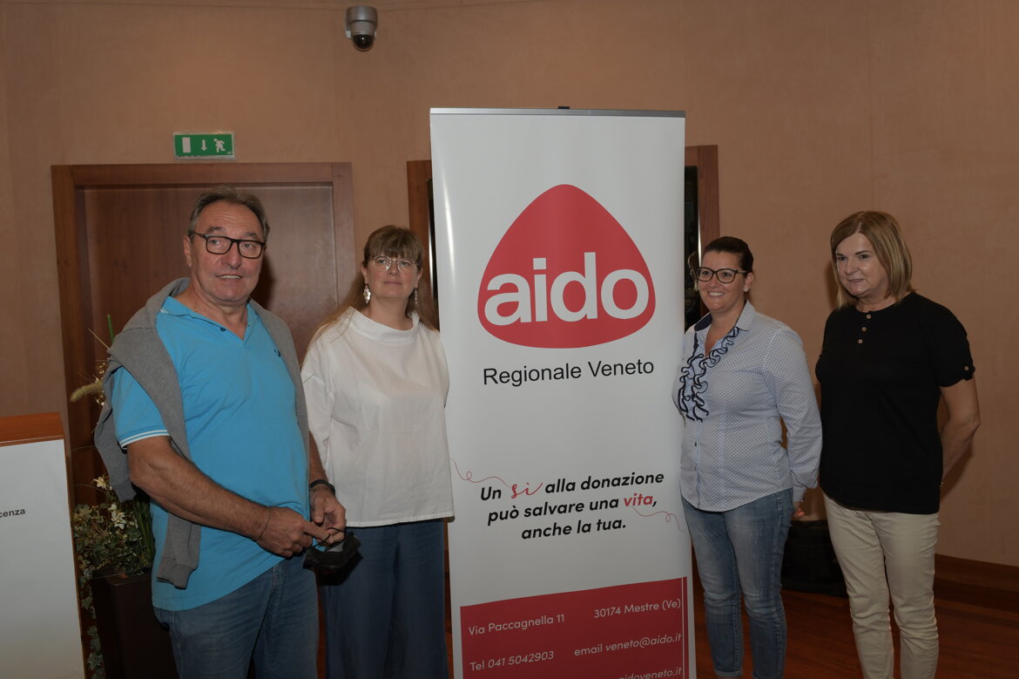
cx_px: 510
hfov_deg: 65.5
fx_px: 792
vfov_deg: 46.4
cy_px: 340
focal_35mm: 28
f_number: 6.3
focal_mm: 24
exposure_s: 1/60
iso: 500
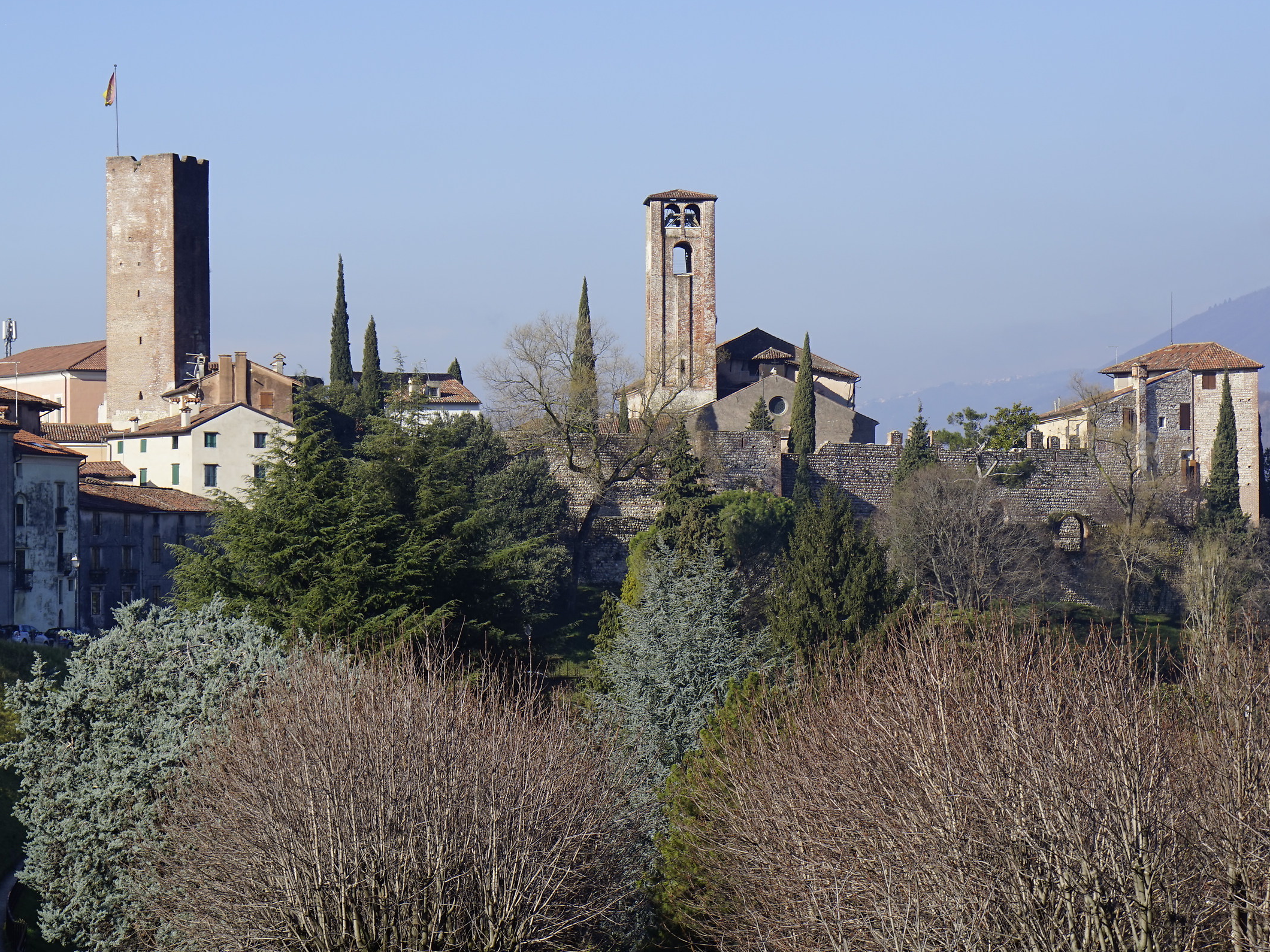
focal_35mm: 111
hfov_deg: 17.7
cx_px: 640
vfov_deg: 13.3
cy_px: 475
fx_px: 4072
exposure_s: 1/160
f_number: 10
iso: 100
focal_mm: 68
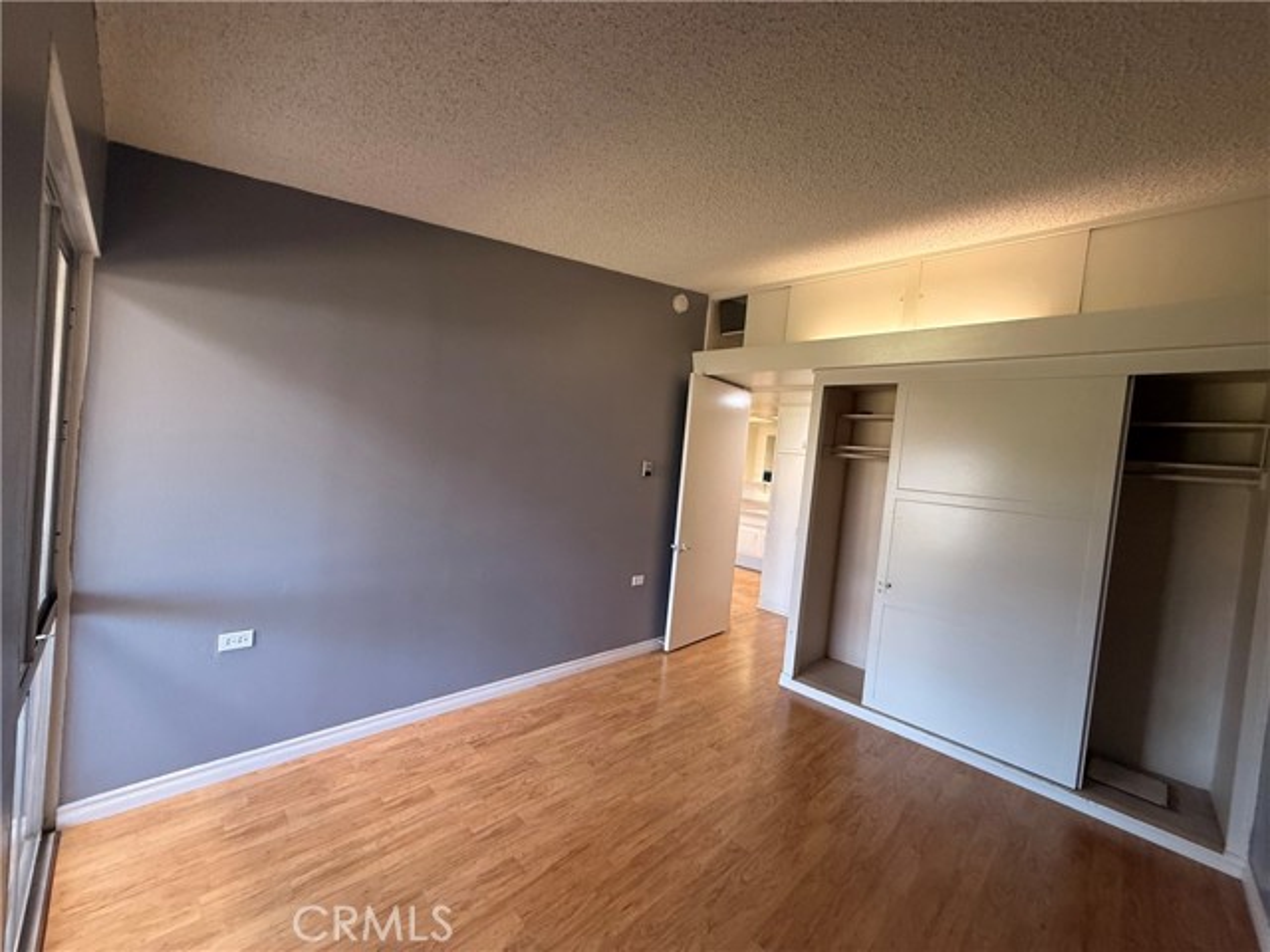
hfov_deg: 102.1
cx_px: 635
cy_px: 476
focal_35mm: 14
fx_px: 514
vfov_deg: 85.7
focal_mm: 2.22
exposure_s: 1/120
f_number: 2.2
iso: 320
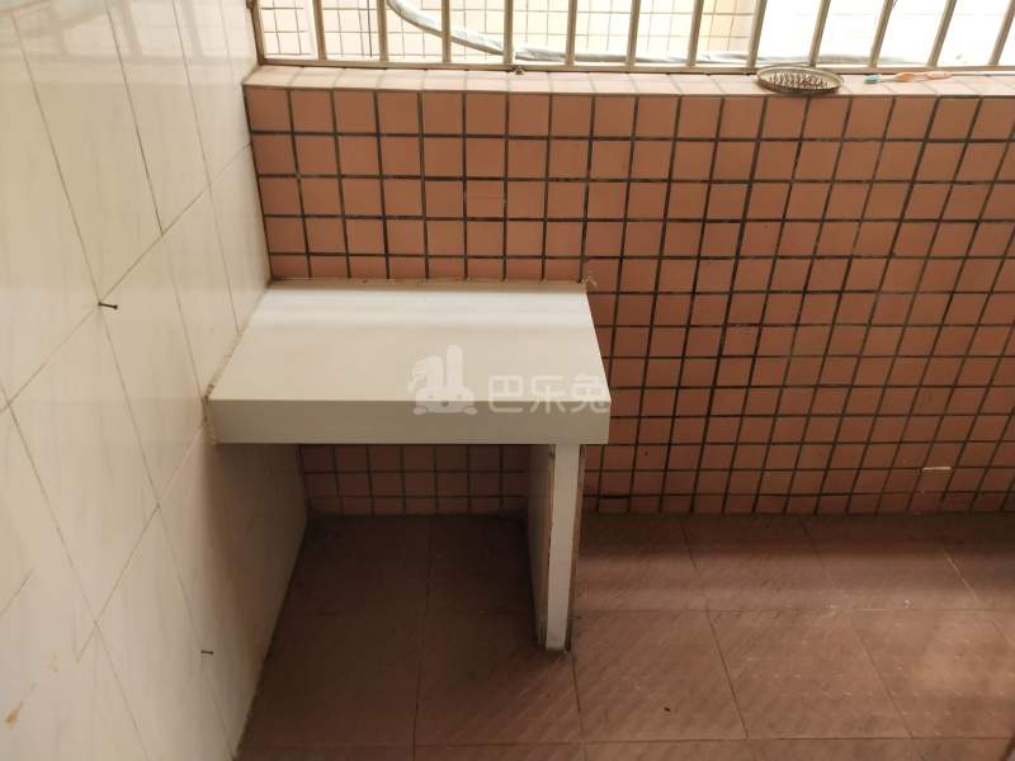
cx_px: 508
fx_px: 880
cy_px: 380
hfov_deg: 60.0
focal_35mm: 30
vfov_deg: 46.8
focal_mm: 3.95
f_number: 1.8
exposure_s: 1/100
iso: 111
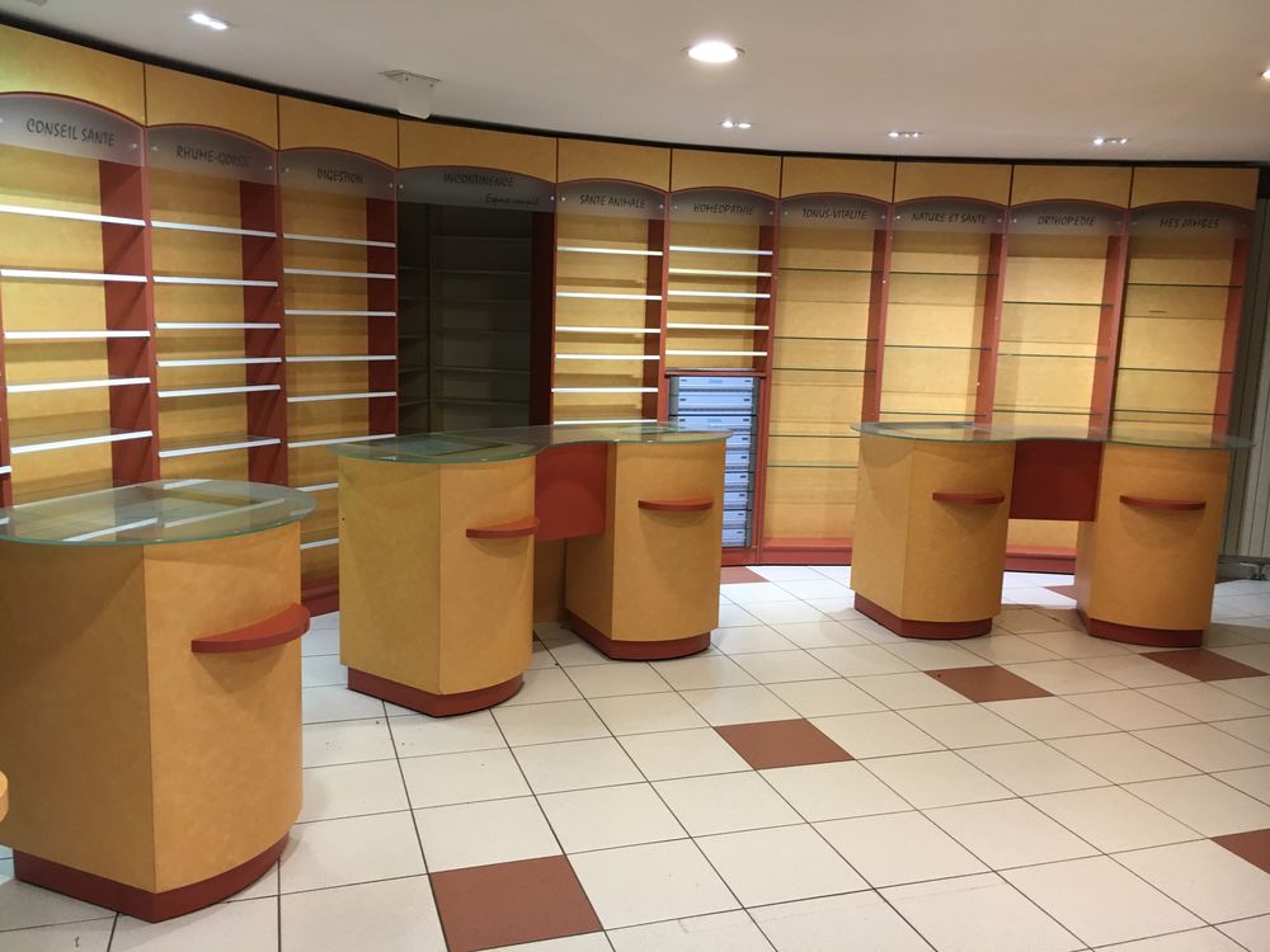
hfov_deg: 61.7
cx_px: 635
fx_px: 1064
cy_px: 476
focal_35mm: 29
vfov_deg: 48.2
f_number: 2.2
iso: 125
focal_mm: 4.15
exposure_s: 1/33
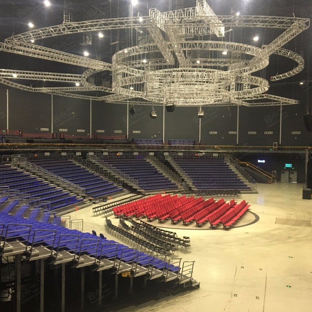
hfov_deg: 47.2
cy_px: 154
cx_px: 154
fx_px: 357
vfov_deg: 47.2
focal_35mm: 35
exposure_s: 1/17
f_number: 2.2
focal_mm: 4.15
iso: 200
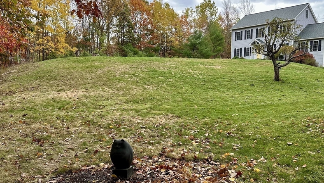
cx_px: 179
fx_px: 292
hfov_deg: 57.9
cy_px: 117
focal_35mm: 34
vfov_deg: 34.4
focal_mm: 6.86
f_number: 1.78
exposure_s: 1/516
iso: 80
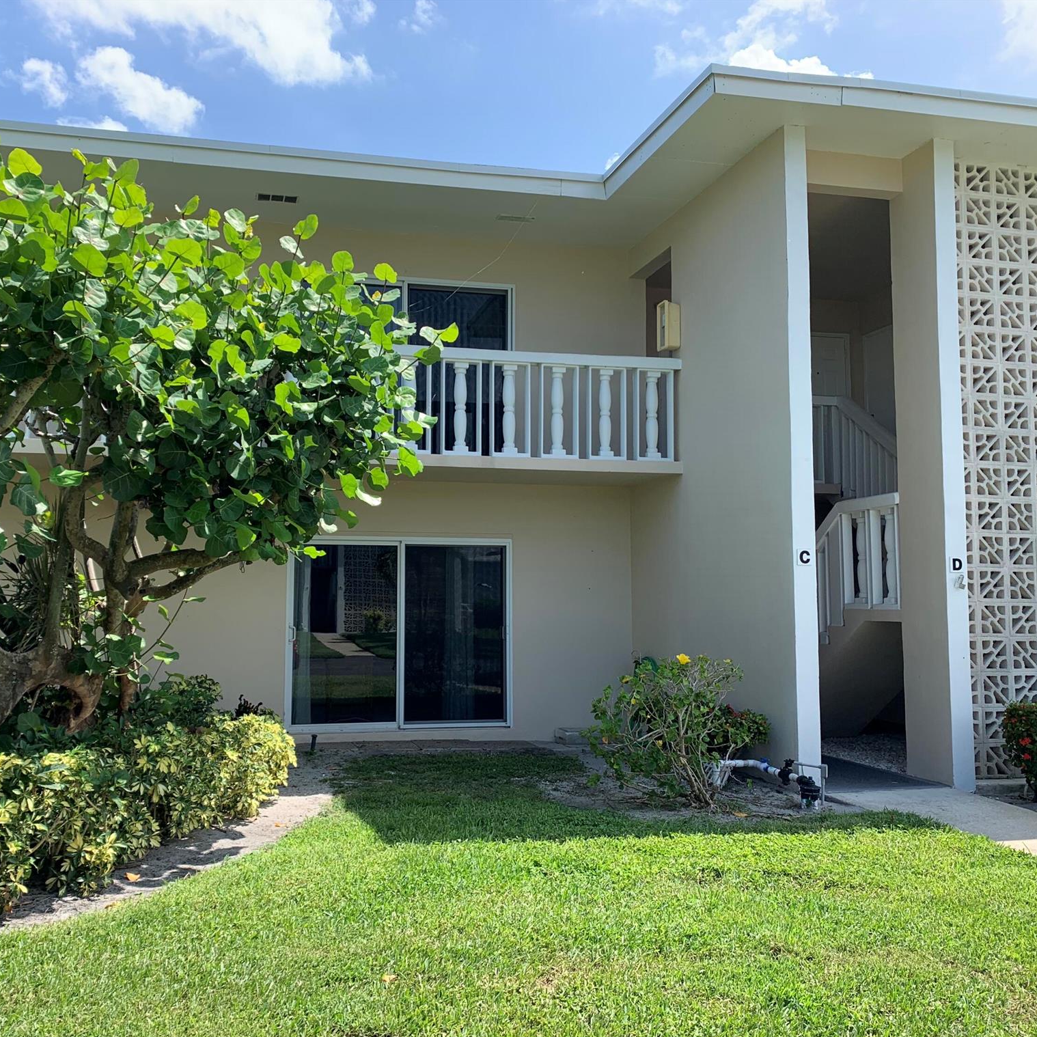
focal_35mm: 31
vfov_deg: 52.5
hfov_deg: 52.3
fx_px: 1051
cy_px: 523
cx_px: 439
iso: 25
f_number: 1.8
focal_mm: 4.25
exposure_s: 1/936
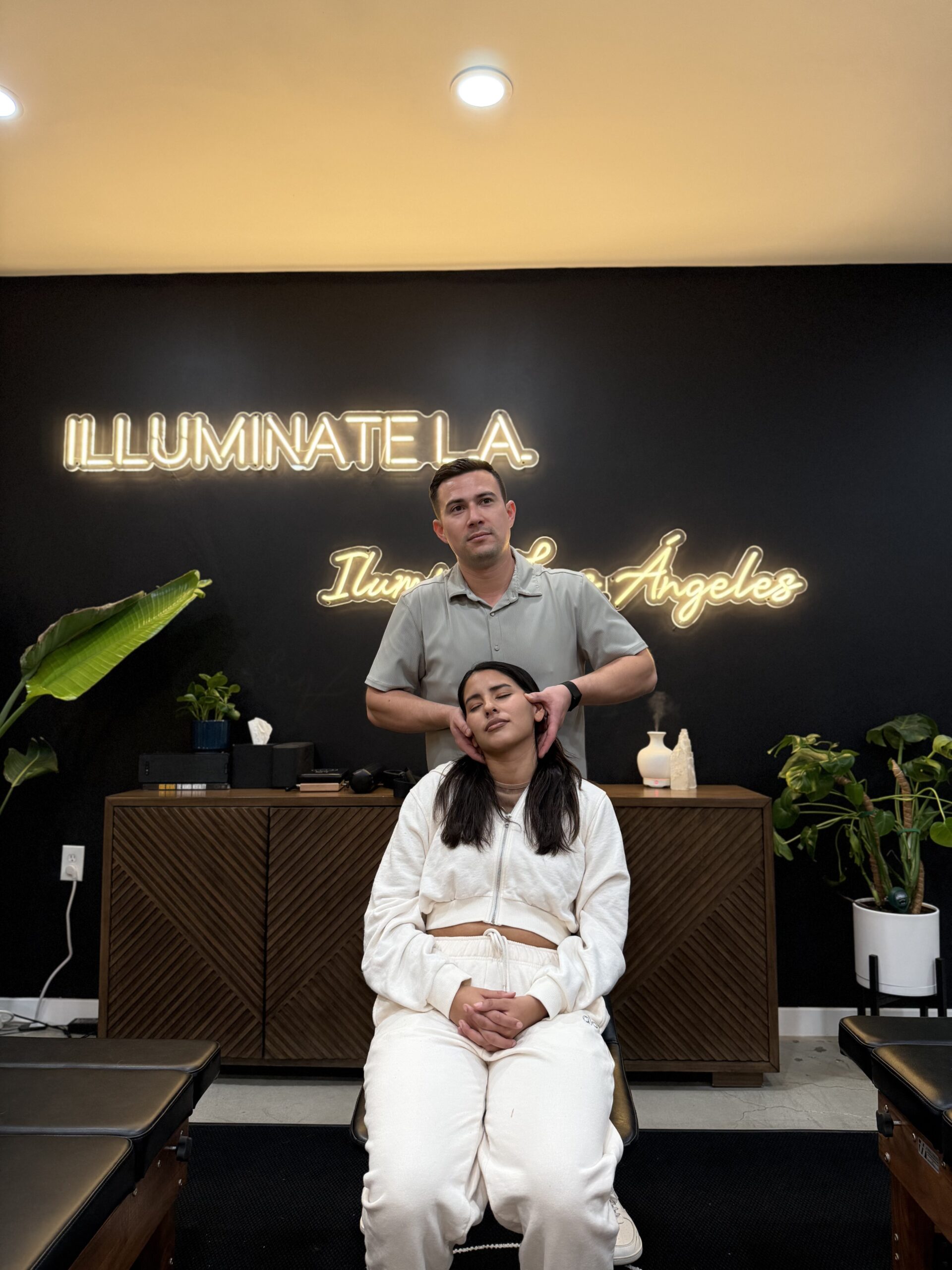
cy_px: 635
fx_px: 880
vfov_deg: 71.6
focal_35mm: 24
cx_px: 476
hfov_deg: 56.8
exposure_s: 1/149
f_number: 1.8
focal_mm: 6.8
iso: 400
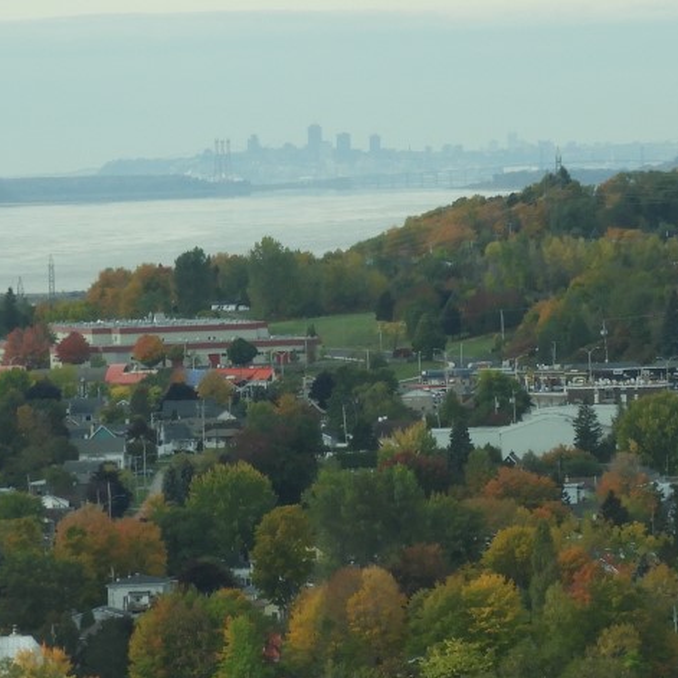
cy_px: 144
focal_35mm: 459
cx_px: 331
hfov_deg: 3.8
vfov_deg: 3.8
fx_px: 10171
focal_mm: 30.5
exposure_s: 1/250
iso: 100
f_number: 5.2
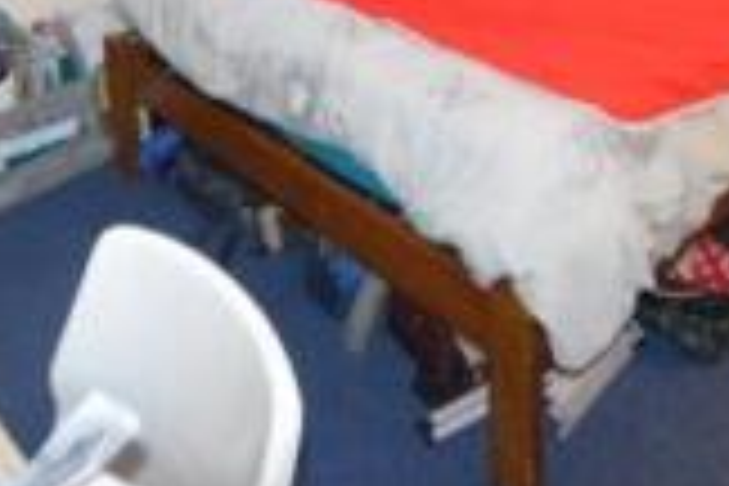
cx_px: 418
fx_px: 891
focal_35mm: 44
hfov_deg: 44.4
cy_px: -196
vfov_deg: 25.0
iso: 2500
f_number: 3.5
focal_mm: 10
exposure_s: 1/60
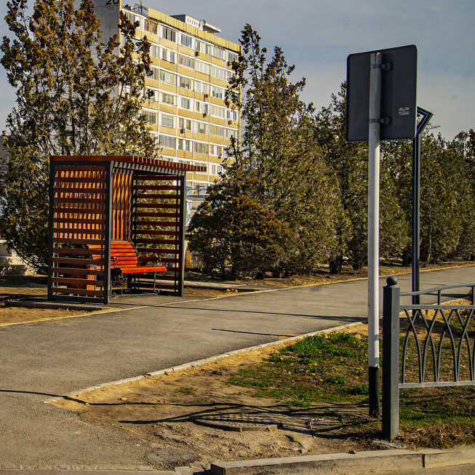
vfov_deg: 23.0
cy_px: 200
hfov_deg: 22.5
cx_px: 47
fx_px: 1164
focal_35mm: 75
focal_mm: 48
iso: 100
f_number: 10
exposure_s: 1/160
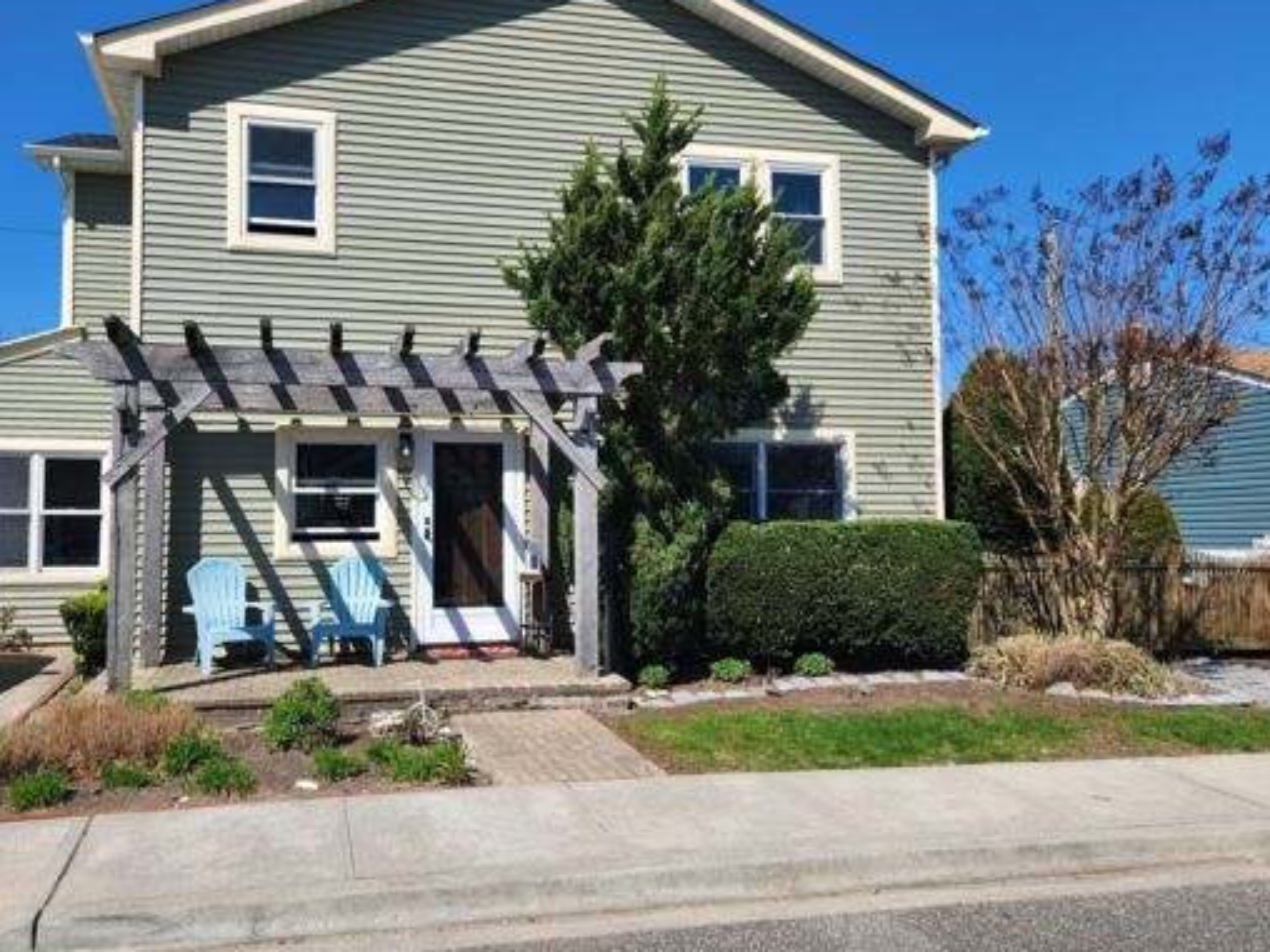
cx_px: 515
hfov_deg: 61.2
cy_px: 492
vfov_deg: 48.2
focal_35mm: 29
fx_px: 1064
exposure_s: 1/1493
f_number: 1.8
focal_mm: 5.4
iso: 20
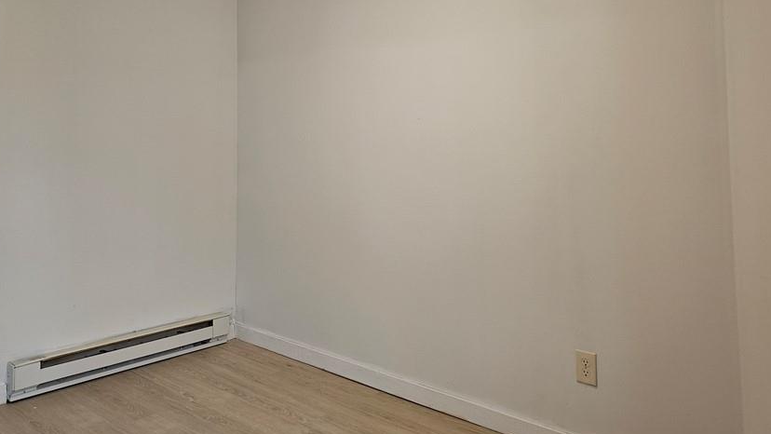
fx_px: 634
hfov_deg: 62.6
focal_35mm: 31
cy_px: 118
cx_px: 372
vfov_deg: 37.0
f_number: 1.7
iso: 200
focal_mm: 6.3
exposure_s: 1/120
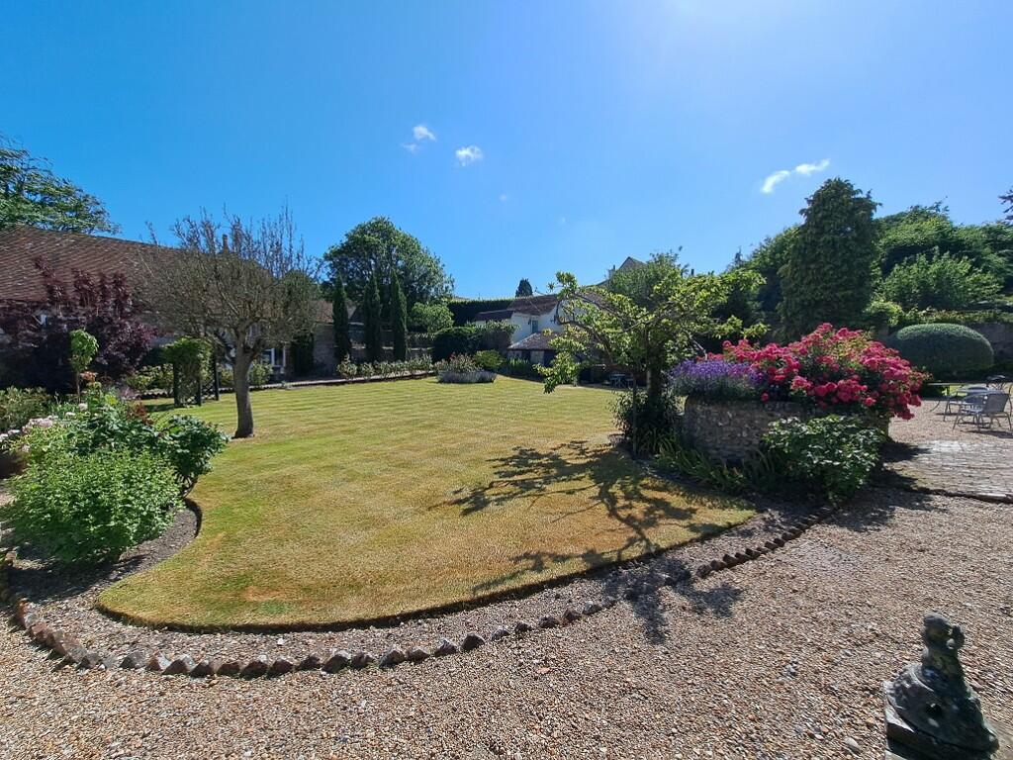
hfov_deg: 106.2
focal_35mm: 13
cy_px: 380
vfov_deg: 89.9
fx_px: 380
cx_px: 506
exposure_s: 1/998
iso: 50
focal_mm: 1.74
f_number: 2.2
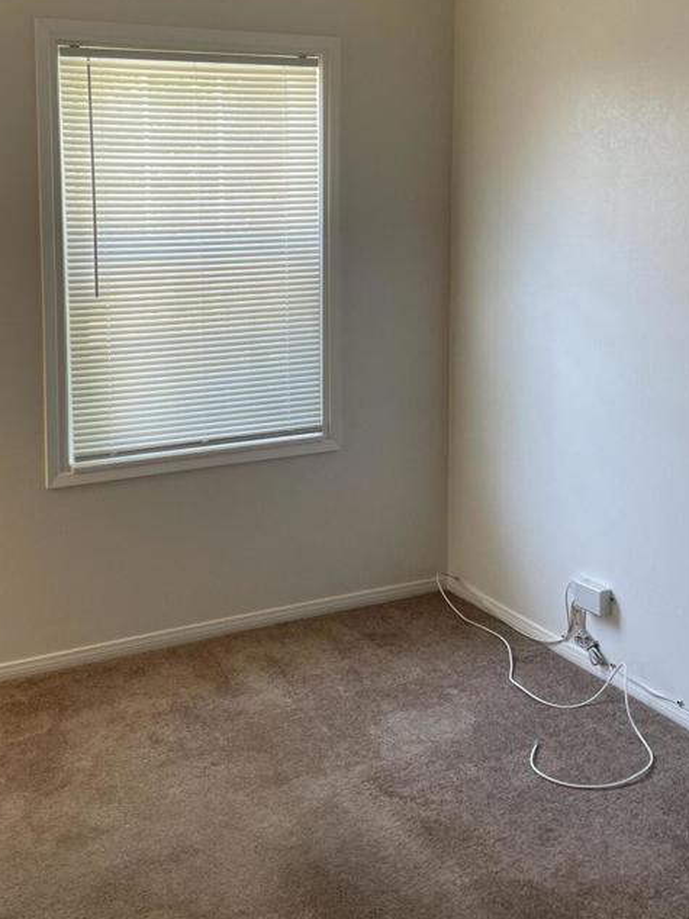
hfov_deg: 34.3
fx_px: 1115
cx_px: 302
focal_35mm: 42
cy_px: 316
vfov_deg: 44.2
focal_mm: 4.2
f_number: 1.6
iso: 80
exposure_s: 1/120
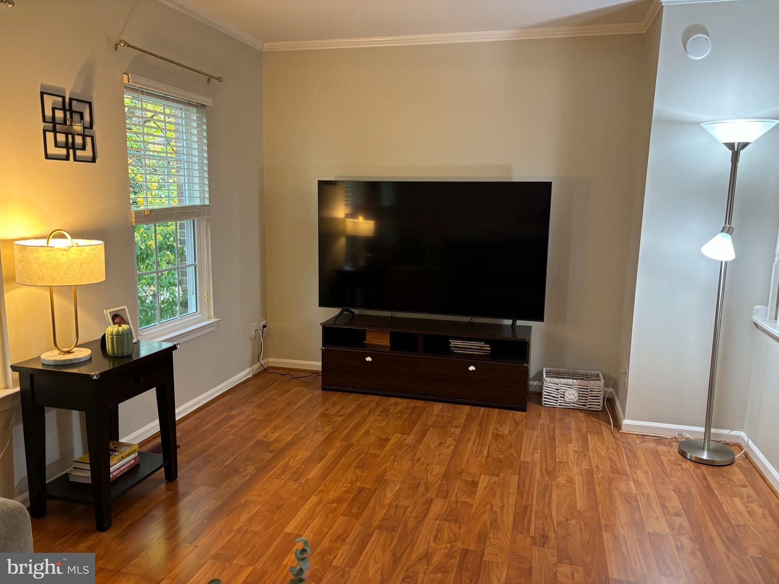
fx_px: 585
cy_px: 292
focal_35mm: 26
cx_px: 390
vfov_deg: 53.1
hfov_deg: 67.3
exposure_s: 1/60
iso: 200
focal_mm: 5.96
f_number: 1.6
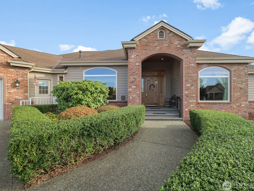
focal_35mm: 15
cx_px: 130
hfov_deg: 98.1
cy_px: 90
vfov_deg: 81.7
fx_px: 110
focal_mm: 7
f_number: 4
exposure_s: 1/125
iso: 100
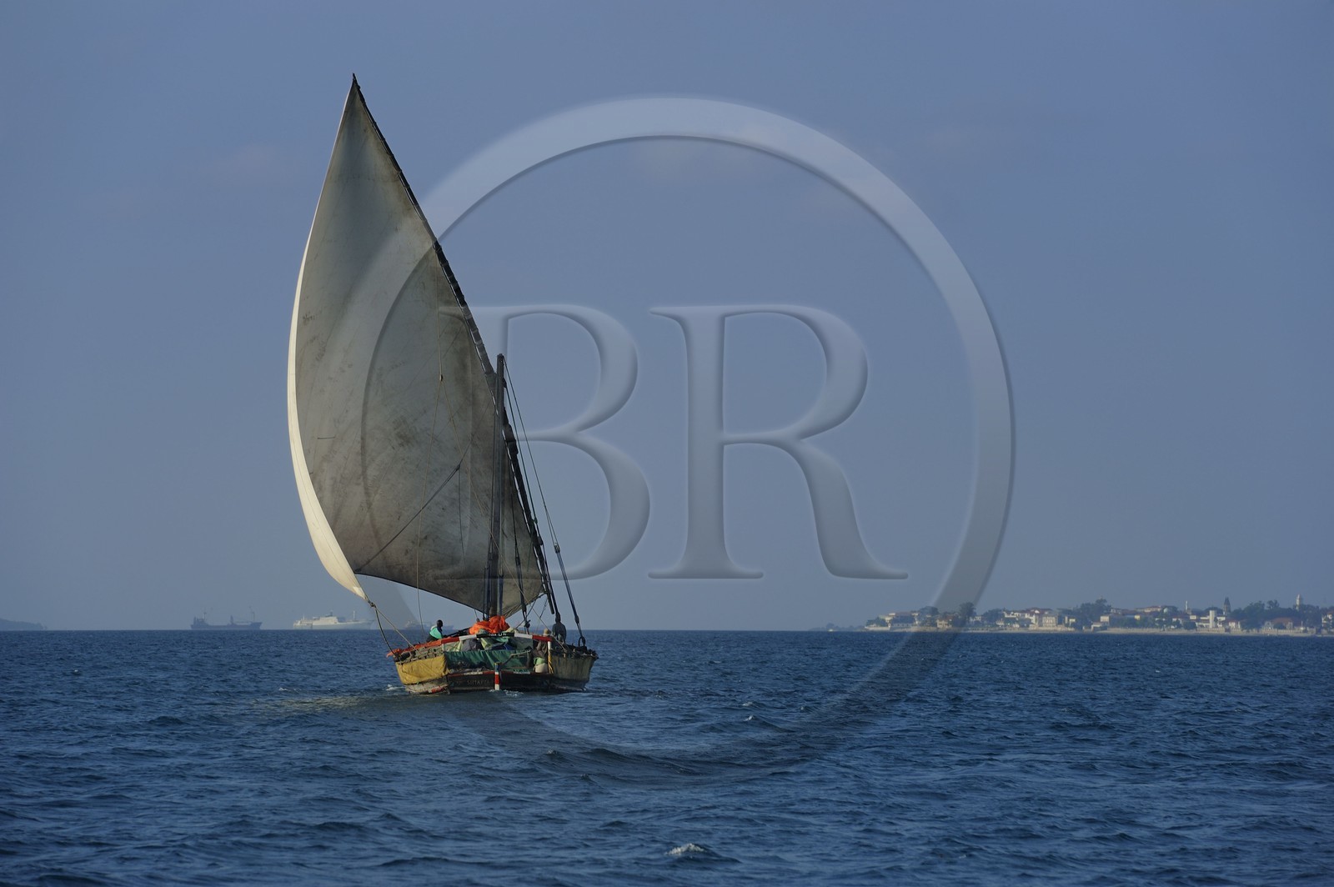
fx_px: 7405
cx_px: 667
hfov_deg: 10.3
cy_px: 444
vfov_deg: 6.9
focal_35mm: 200
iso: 200
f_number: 7.1
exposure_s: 1/640
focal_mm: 200
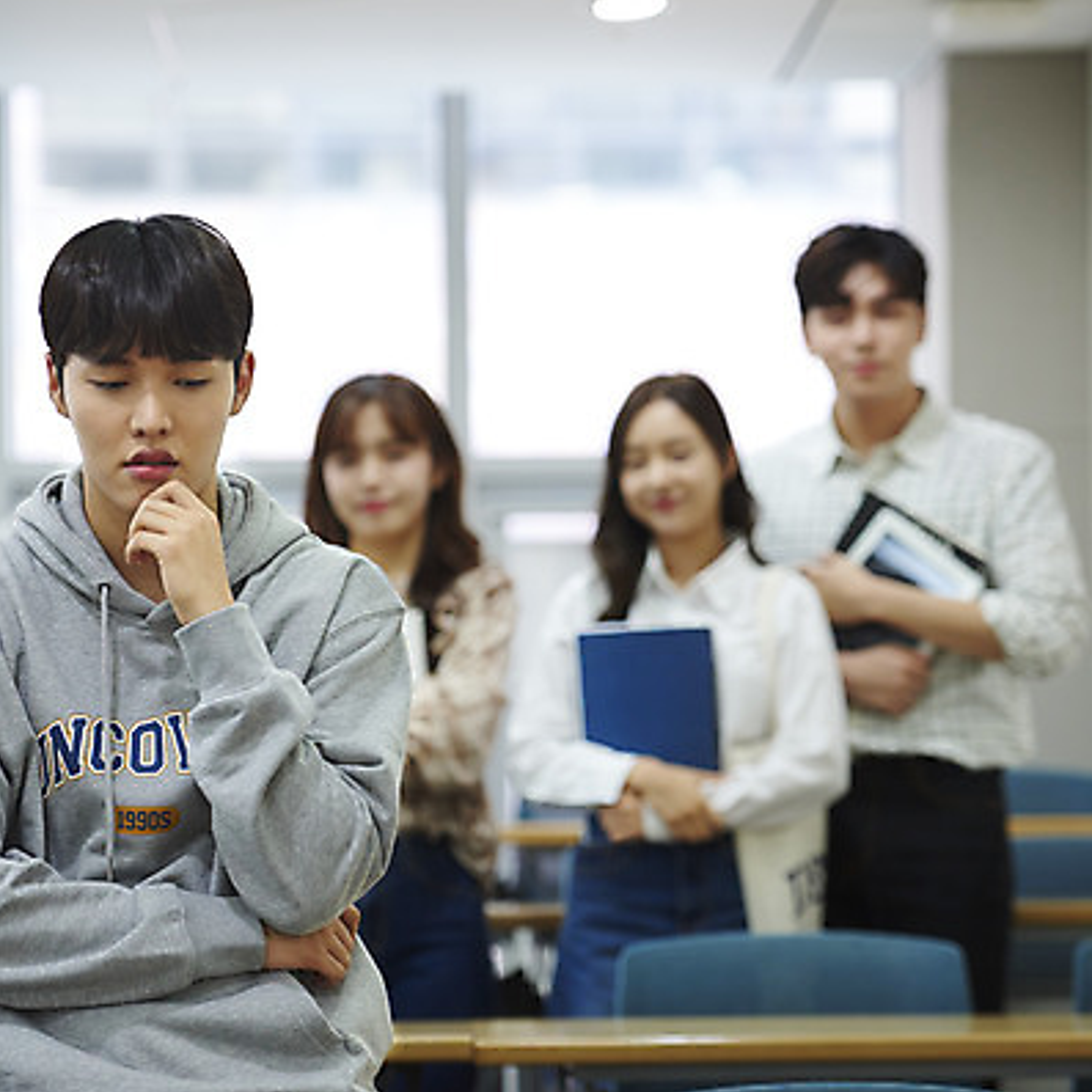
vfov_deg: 12.4
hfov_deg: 12.4
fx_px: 5032
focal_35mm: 141
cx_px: 529
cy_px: 545
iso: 1000
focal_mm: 110
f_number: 2.8
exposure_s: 1/160
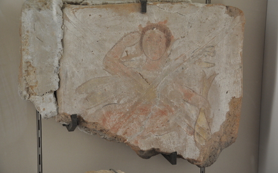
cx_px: 138
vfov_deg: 17.6
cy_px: 82
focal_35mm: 74
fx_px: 560
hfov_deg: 27.9
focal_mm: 48
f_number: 5
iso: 640
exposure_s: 1/100
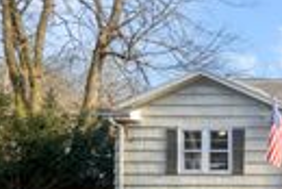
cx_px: 484
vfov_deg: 28.3
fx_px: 361
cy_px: 166
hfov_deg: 24.1
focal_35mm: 46
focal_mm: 12
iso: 320
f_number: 7.1
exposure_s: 1/200
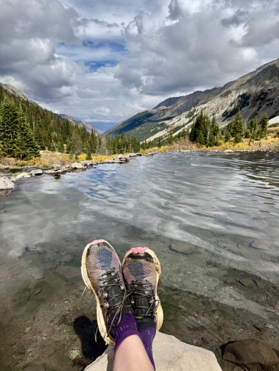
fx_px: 258
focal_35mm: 24
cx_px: 140
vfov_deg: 71.6
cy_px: 186
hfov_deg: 56.8
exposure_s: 1/7092
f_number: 1.78
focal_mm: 6.76
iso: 80
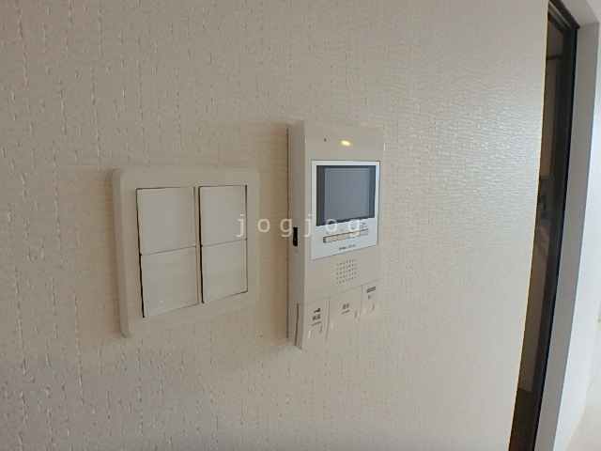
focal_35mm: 21
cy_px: 226
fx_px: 365
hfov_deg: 79.0
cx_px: 300
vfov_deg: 63.4
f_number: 3.5
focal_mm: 3.7
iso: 200
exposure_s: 1/60
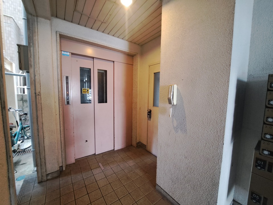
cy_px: 102
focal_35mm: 13
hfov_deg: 106.2
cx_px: 136
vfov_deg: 89.9
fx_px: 103
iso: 320
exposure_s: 1/25
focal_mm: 1.74
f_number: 2.2
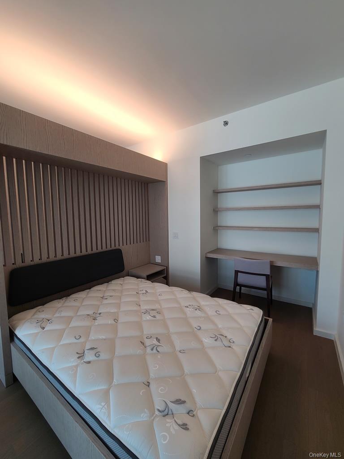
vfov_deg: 106.2
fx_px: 172
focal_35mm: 13
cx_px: 172
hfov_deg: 89.9
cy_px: 230
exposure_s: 1/119
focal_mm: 2.2
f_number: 2.2
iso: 100
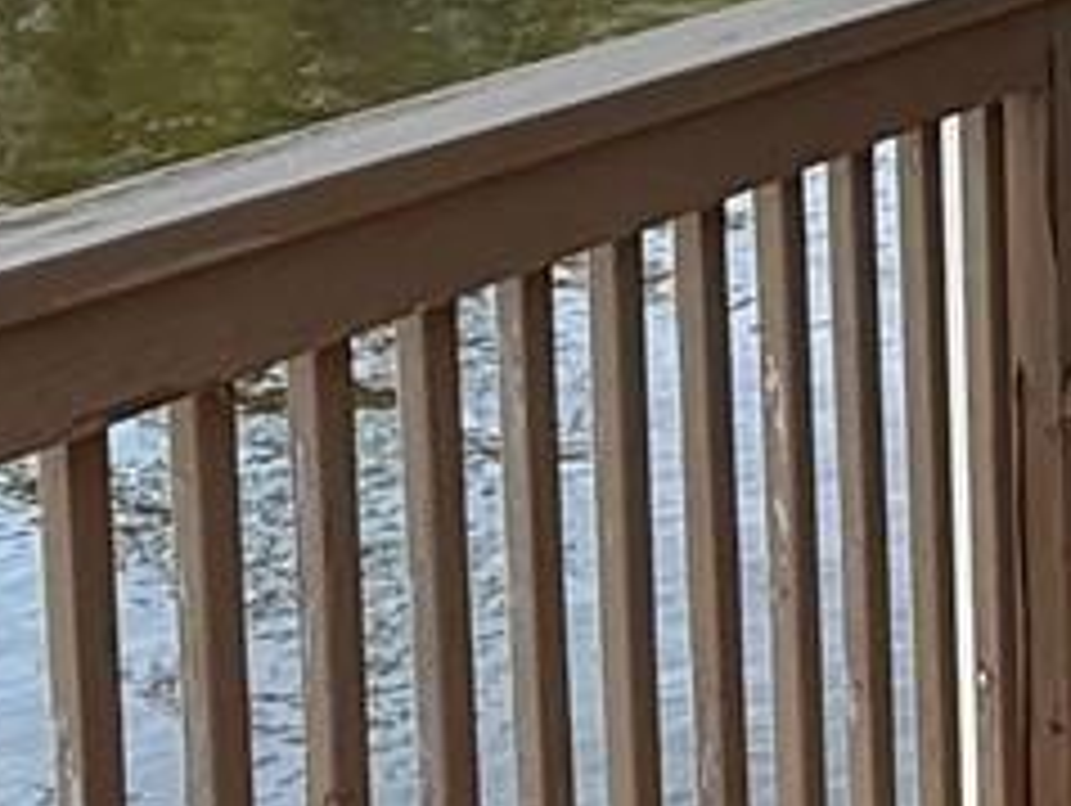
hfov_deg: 19.3
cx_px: 1368
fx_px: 2911
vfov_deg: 14.9
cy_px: -293
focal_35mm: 94
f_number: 2.2
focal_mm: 2.22
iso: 80
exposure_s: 1/1285
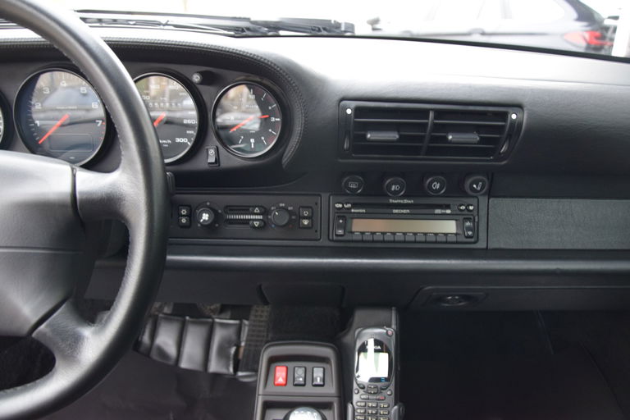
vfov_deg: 25.8
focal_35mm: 52
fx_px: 919
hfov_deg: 37.9
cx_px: 315
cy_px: 210
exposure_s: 1/60
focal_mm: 35
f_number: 4.5
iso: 1400
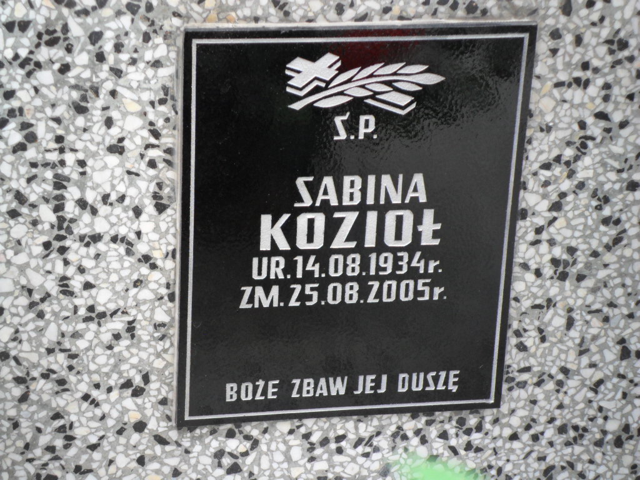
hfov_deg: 18.2
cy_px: 240
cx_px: 320
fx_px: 1997
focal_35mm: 108
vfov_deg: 13.7
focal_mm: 19.6
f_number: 5
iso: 100
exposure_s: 1/45
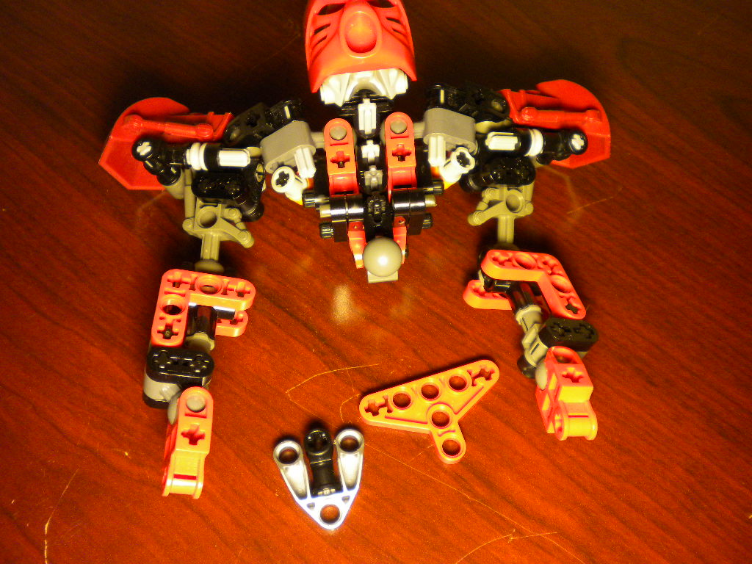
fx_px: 760
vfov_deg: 40.7
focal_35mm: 35
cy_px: 282
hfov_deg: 52.6
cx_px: 376
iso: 363
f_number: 3.1
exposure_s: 1/60
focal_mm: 6.3
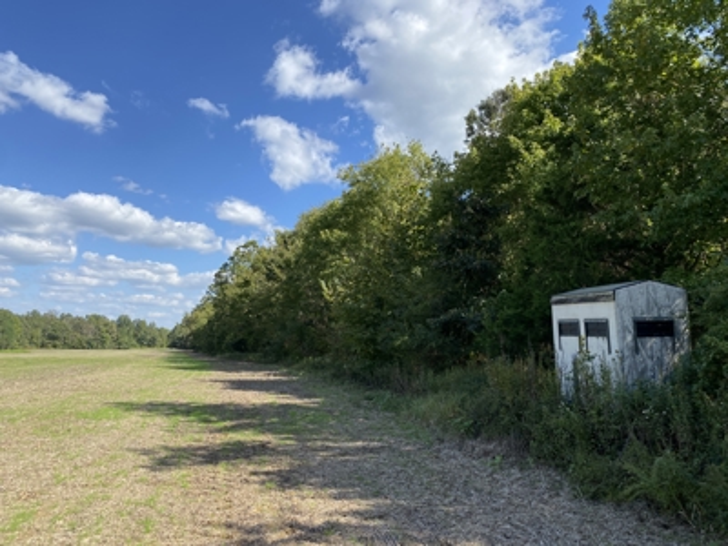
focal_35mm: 26
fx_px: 547
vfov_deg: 53.1
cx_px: 364
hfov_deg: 67.3
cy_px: 273
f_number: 1.8
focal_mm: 4.25
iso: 32
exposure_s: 1/2066
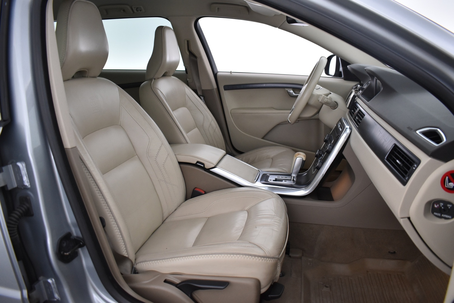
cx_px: 227
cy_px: 152
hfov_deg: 67.4
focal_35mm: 27
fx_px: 340
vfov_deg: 47.9
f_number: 3.5
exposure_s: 1/30
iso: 1250
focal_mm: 18
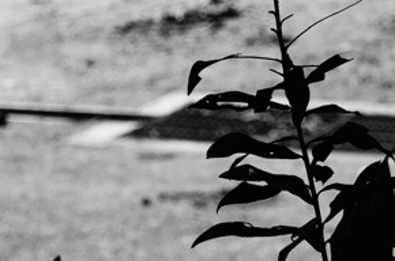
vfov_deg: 5.1
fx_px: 2901
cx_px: 215
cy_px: -84
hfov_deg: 7.8
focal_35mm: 265
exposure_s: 1/400
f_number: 8
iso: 100
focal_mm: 50
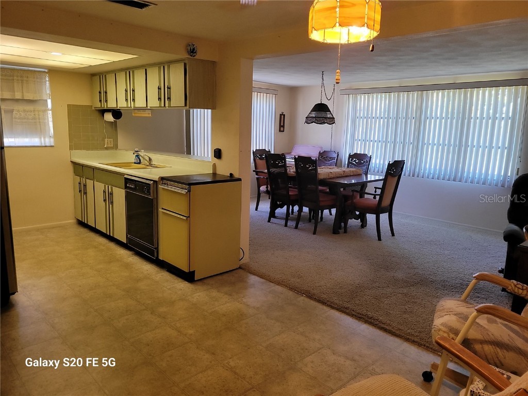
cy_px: 198
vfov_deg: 53.1
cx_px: 264
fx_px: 397
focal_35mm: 26
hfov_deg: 67.3
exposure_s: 1/120
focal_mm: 5.4
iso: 320
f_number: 1.8
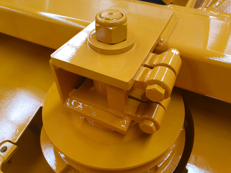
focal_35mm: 26
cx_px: 116
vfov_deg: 53.1
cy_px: 86
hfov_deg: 67.3
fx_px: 174
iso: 125
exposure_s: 1/100
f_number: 2.4
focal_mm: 4.32
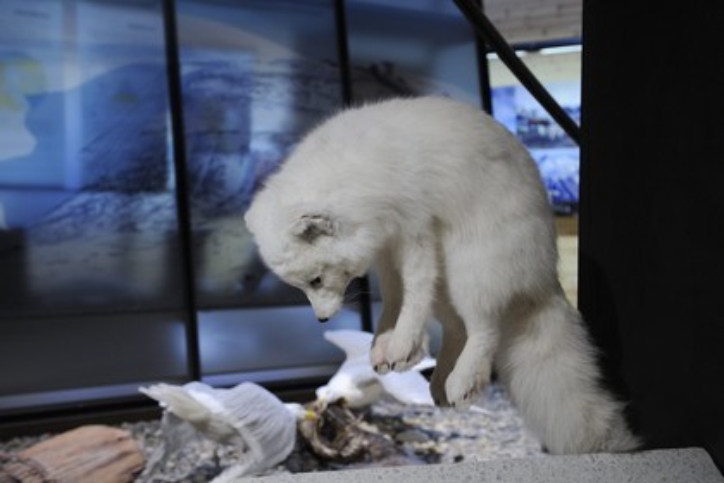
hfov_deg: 44.5
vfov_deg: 30.5
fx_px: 885
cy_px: 242
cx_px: 362
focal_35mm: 44
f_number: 4.5
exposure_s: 1/25
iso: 1600
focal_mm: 44
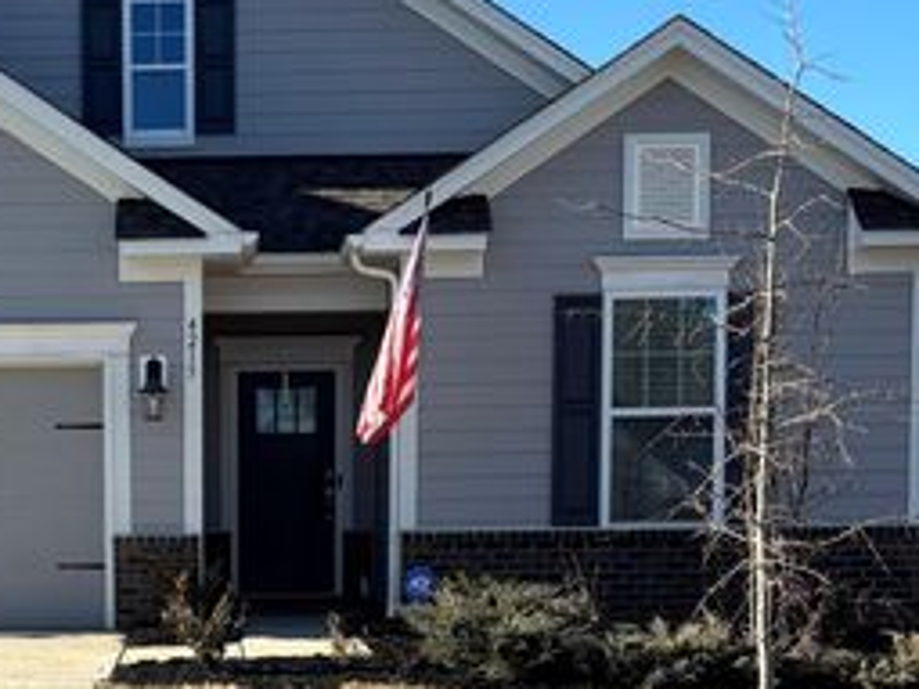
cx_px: 155
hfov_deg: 36.0
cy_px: 213
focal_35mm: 51
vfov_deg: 28.3
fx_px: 1353
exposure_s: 1/1912
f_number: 1.6
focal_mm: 5.96
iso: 50
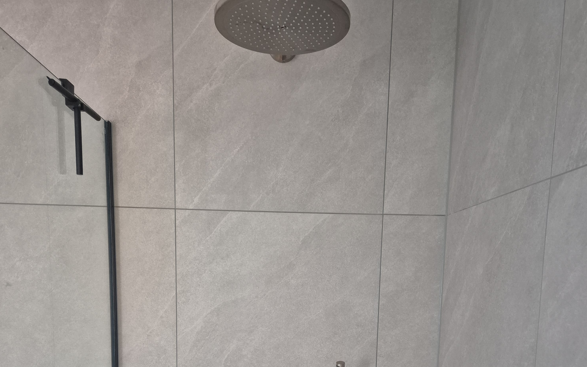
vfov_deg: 35.3
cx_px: 295
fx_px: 528
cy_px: 353
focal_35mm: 33
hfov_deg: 58.1
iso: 1000
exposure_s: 1/100
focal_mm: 5.4
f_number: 1.8
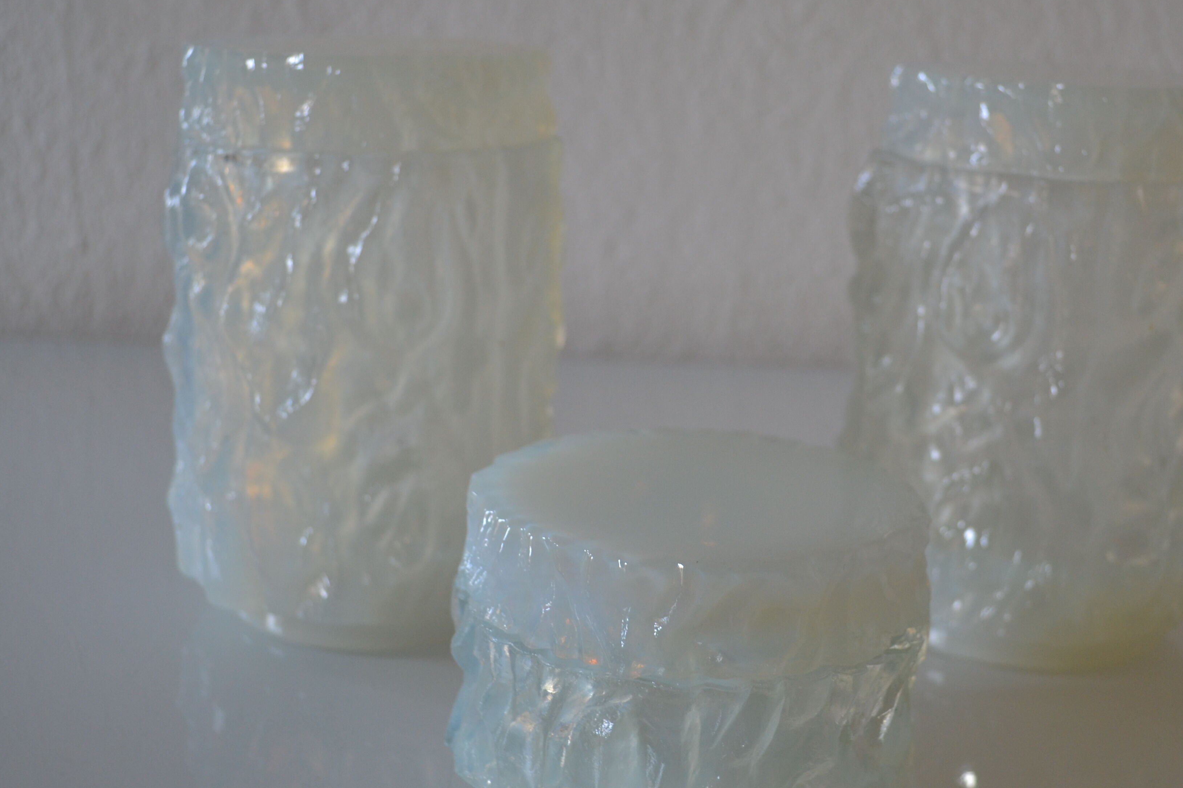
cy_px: 390
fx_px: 1676
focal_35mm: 51
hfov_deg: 38.8
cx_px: 692
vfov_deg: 26.5
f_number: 4
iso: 400
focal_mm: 24
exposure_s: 1/40
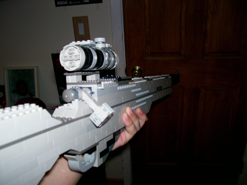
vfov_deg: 41.8
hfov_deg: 54.0
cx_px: 124
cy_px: 92
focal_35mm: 34
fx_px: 243
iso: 80
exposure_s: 1/64
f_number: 2.7
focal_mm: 5.6
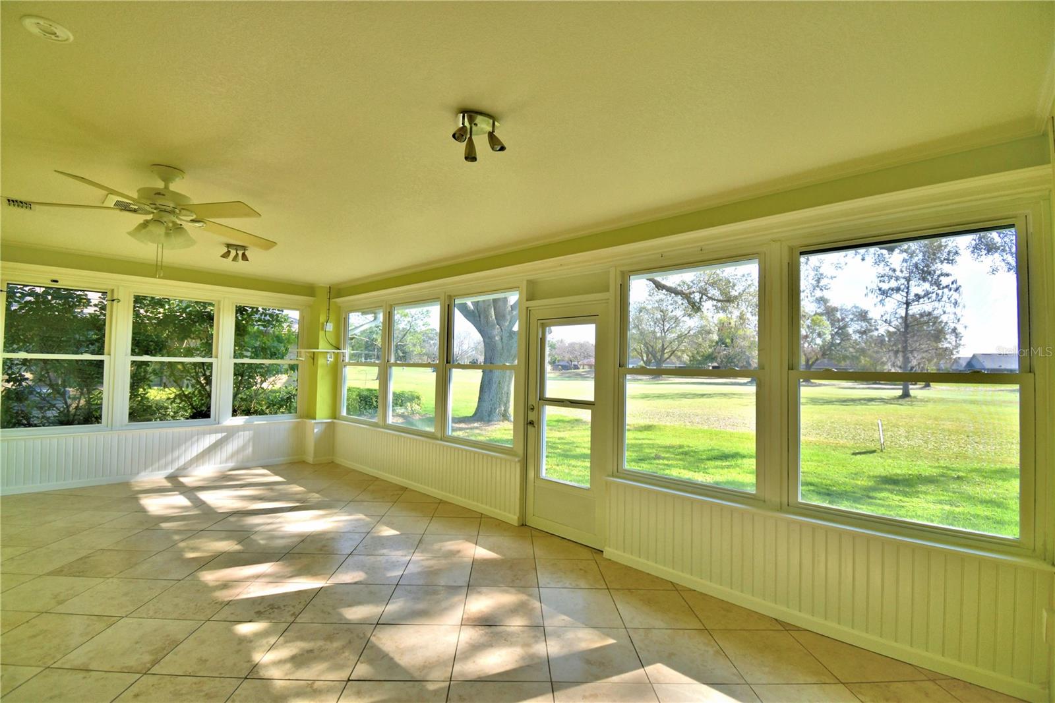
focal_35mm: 15
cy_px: 352
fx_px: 439
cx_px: 528
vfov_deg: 77.3
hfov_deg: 100.4
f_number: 4.5
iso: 200
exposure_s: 1/320
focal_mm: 10
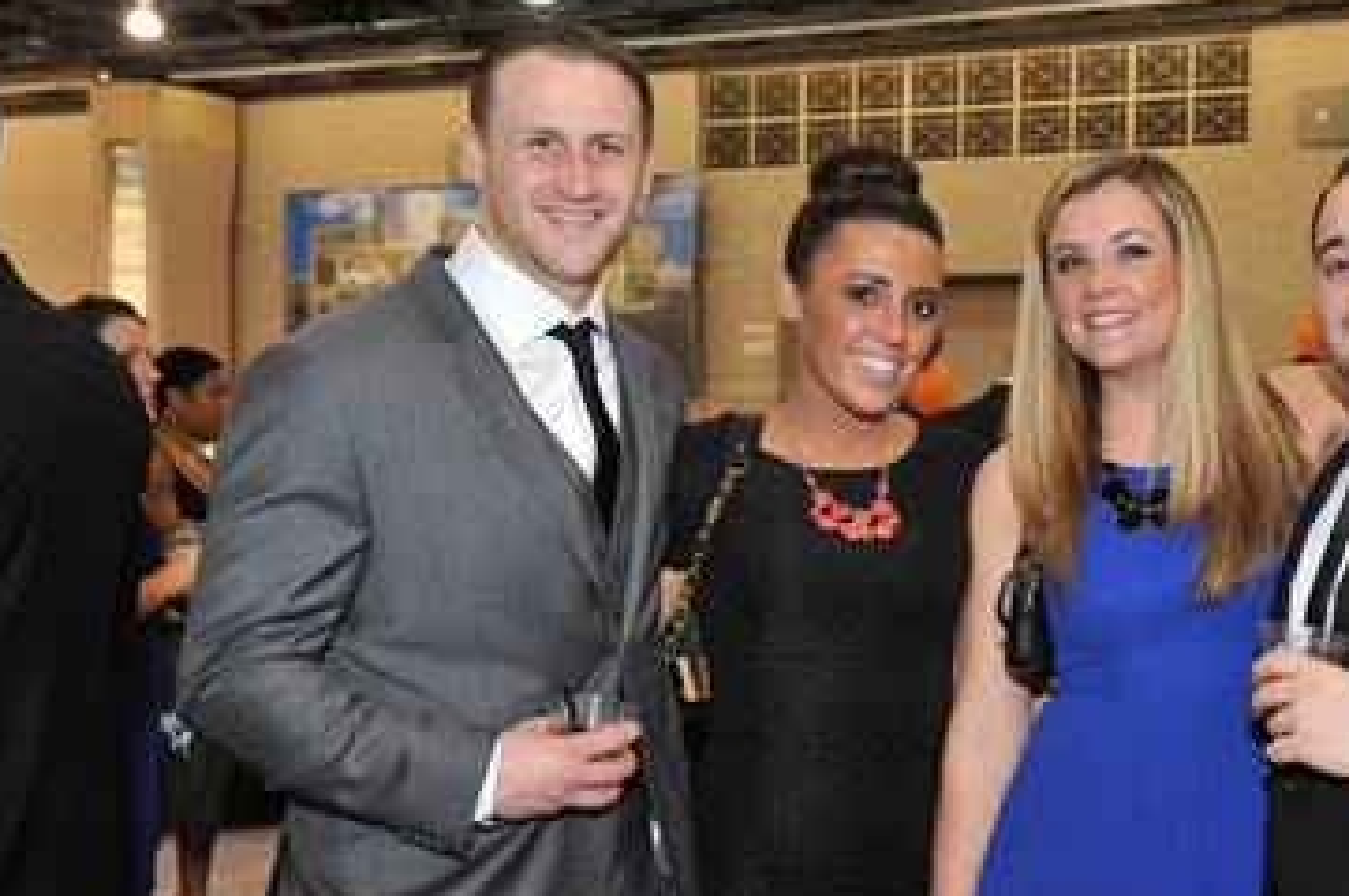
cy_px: 549
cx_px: 994
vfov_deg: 22.2
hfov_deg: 32.4
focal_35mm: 61
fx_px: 2284
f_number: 5.6
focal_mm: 40
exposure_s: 1/125
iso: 1250
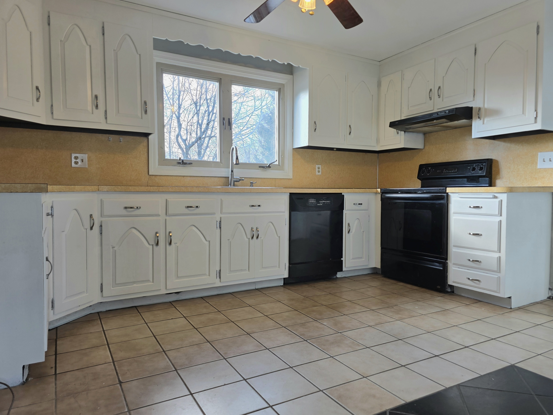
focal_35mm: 23
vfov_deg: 58.9
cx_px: 276
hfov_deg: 73.9
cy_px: 208
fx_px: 367
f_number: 1.7
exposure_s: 1/120
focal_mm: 6.3
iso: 64
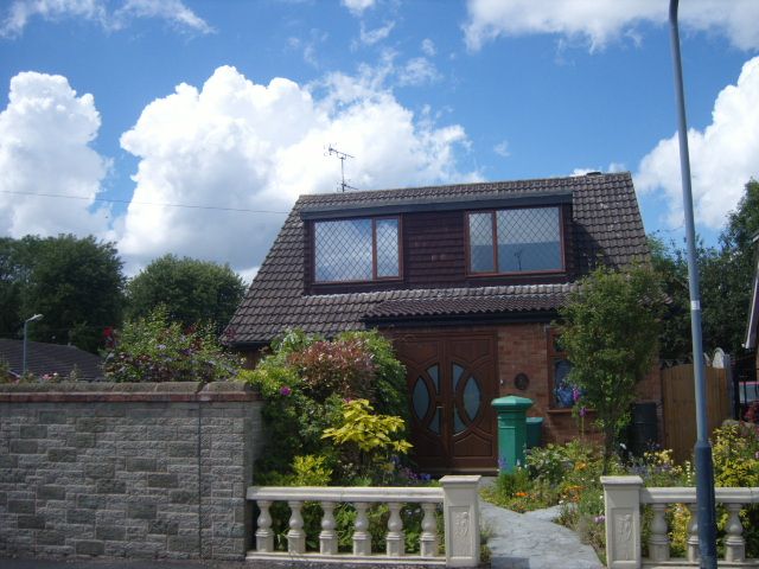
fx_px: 767
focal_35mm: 35
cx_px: 380
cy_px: 284
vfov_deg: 40.7
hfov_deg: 52.6
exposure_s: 1/250
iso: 80
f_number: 7.1
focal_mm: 7.4
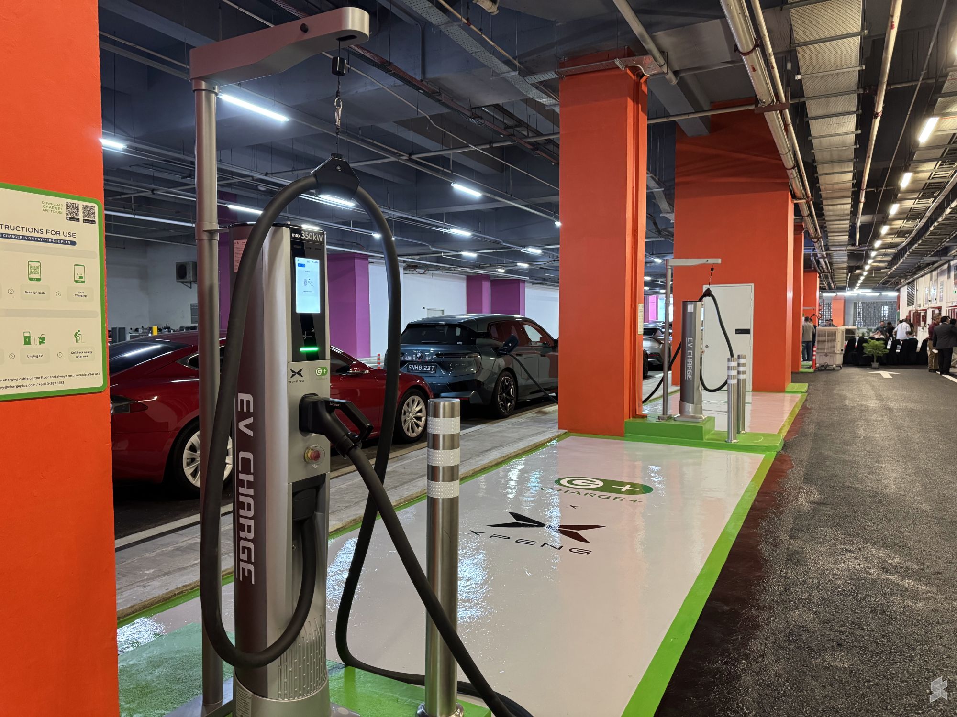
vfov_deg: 56.8
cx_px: 478
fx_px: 664
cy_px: 358
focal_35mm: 24
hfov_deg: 71.6
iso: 500
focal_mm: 6.76
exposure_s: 1/50
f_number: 1.78
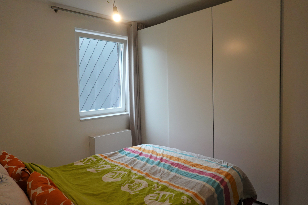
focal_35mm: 25
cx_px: 157
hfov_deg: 71.5
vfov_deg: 51.3
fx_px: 214
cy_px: 101
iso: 800
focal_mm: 9
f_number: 2.8
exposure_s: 1/500
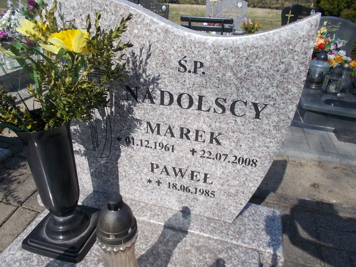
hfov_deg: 67.3
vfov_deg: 53.1
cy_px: 134
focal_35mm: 26
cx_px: 178
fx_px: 267
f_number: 8
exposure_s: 1/200
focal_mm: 4.6
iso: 80
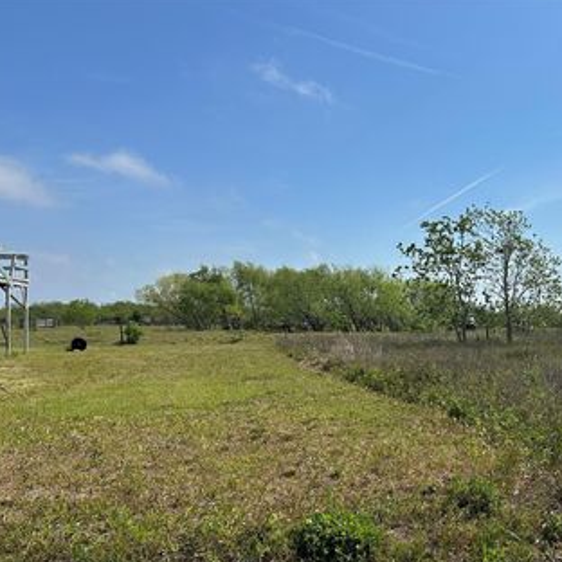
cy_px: 332
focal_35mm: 34
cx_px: 436
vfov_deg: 48.2
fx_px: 625
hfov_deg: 46.3
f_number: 1.78
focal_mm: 6.86
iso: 80
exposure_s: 1/7576
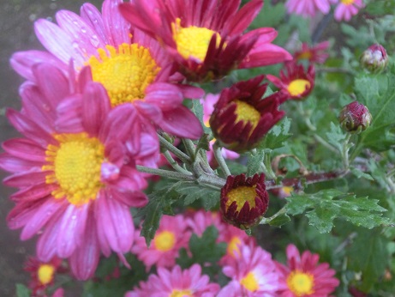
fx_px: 422
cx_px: 198
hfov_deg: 50.1
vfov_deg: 38.7
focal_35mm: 37
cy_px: 148
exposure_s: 1/30
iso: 800
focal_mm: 6.5
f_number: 4.1
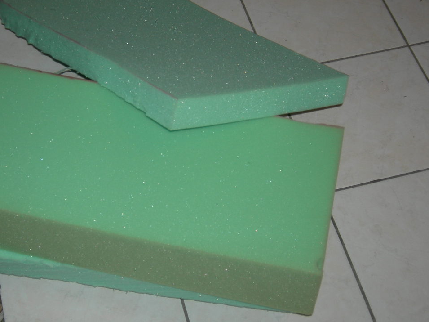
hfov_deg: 28.9
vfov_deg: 21.9
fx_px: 830
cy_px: 135
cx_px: 165
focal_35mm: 67
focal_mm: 10.4
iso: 64
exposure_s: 1/60.1
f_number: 3.1
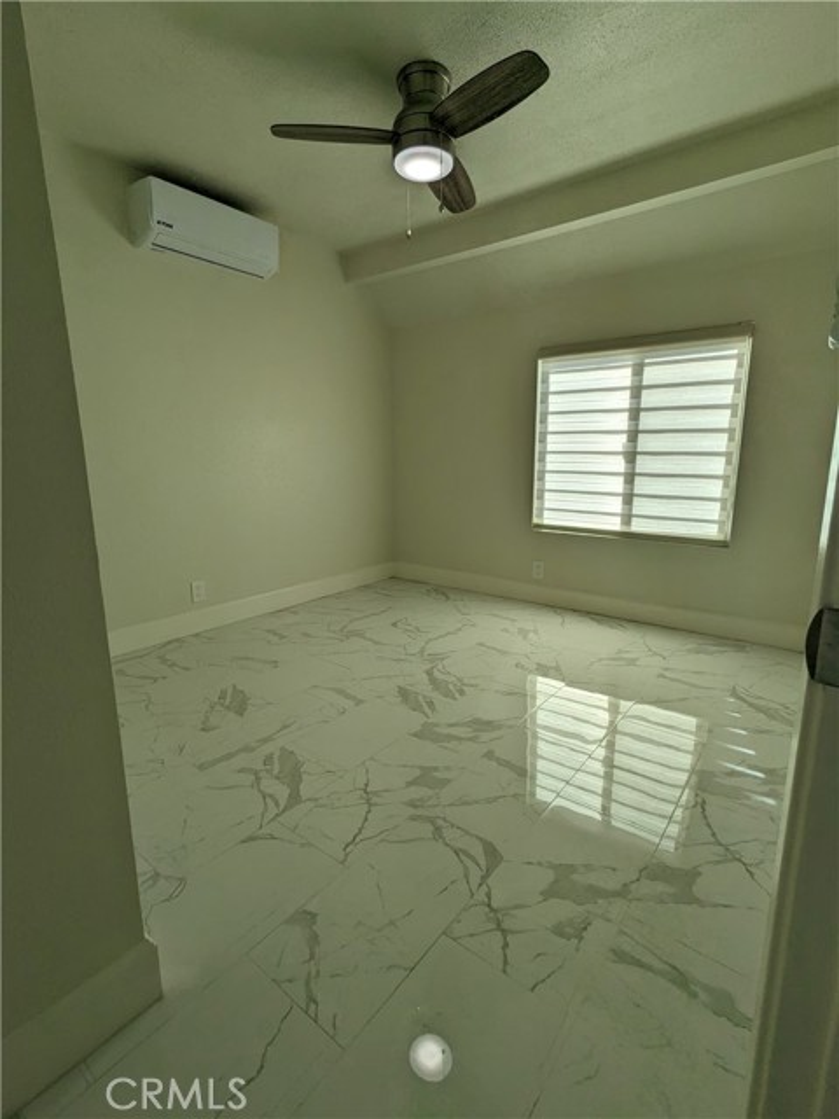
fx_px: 517
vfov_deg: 94.5
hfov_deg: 78.1
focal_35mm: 16
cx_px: 420
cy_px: 560
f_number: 2.2
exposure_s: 1/845
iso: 47
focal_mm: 2.35
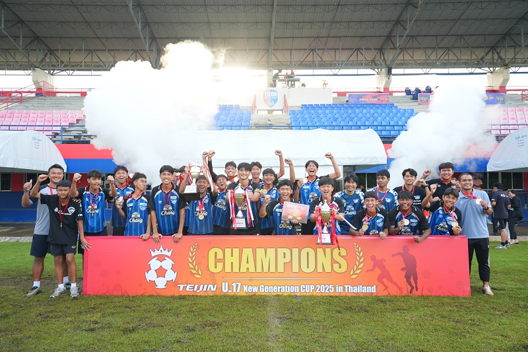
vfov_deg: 47.9
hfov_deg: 67.4
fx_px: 396
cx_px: 264
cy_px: 176
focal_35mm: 27
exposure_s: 1/125
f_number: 4
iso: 160
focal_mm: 27
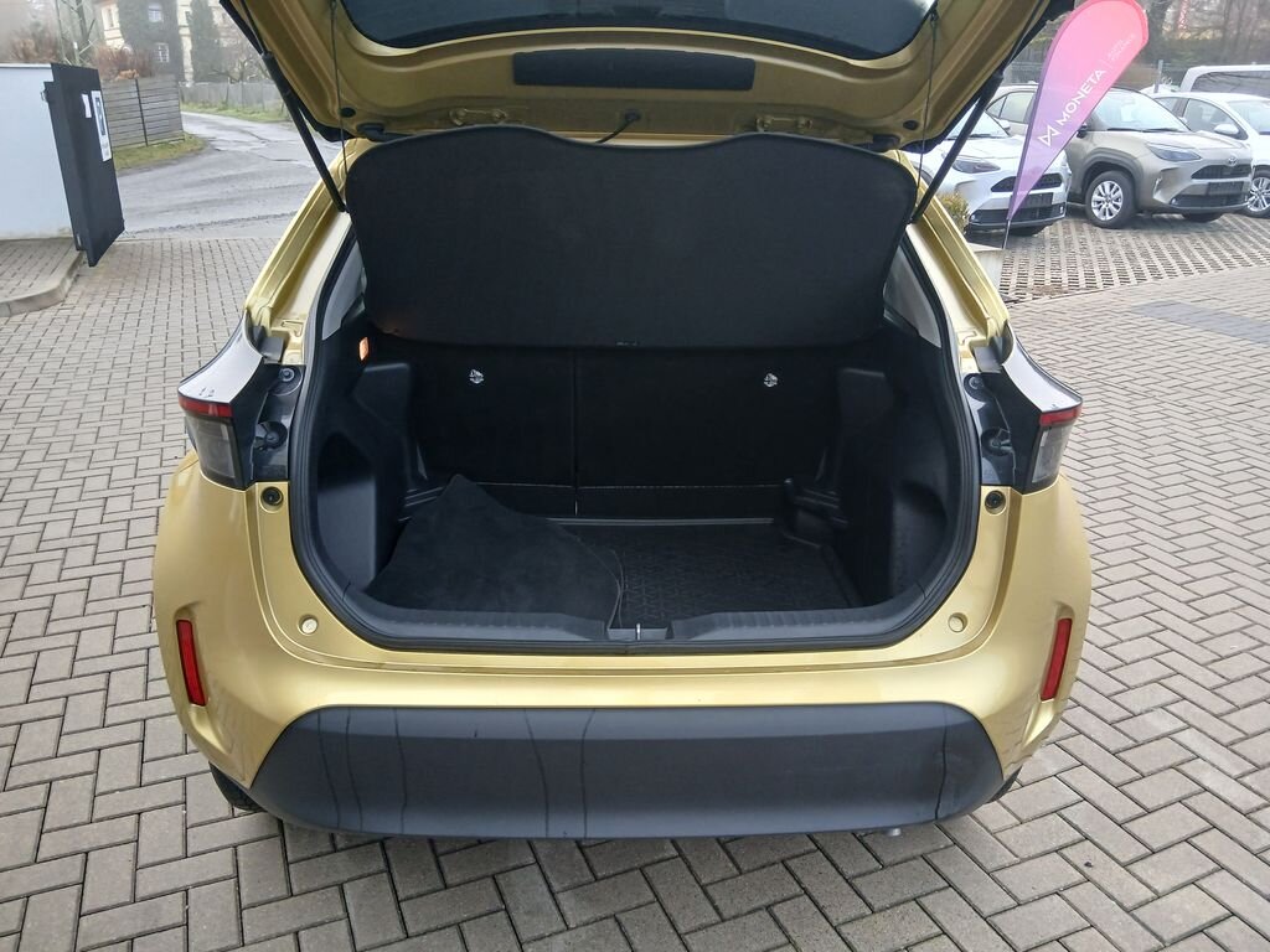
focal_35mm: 26
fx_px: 954
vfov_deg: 53.1
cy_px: 476
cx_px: 635
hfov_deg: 67.3
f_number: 1.8
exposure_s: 1/50
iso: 160
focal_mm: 3.98
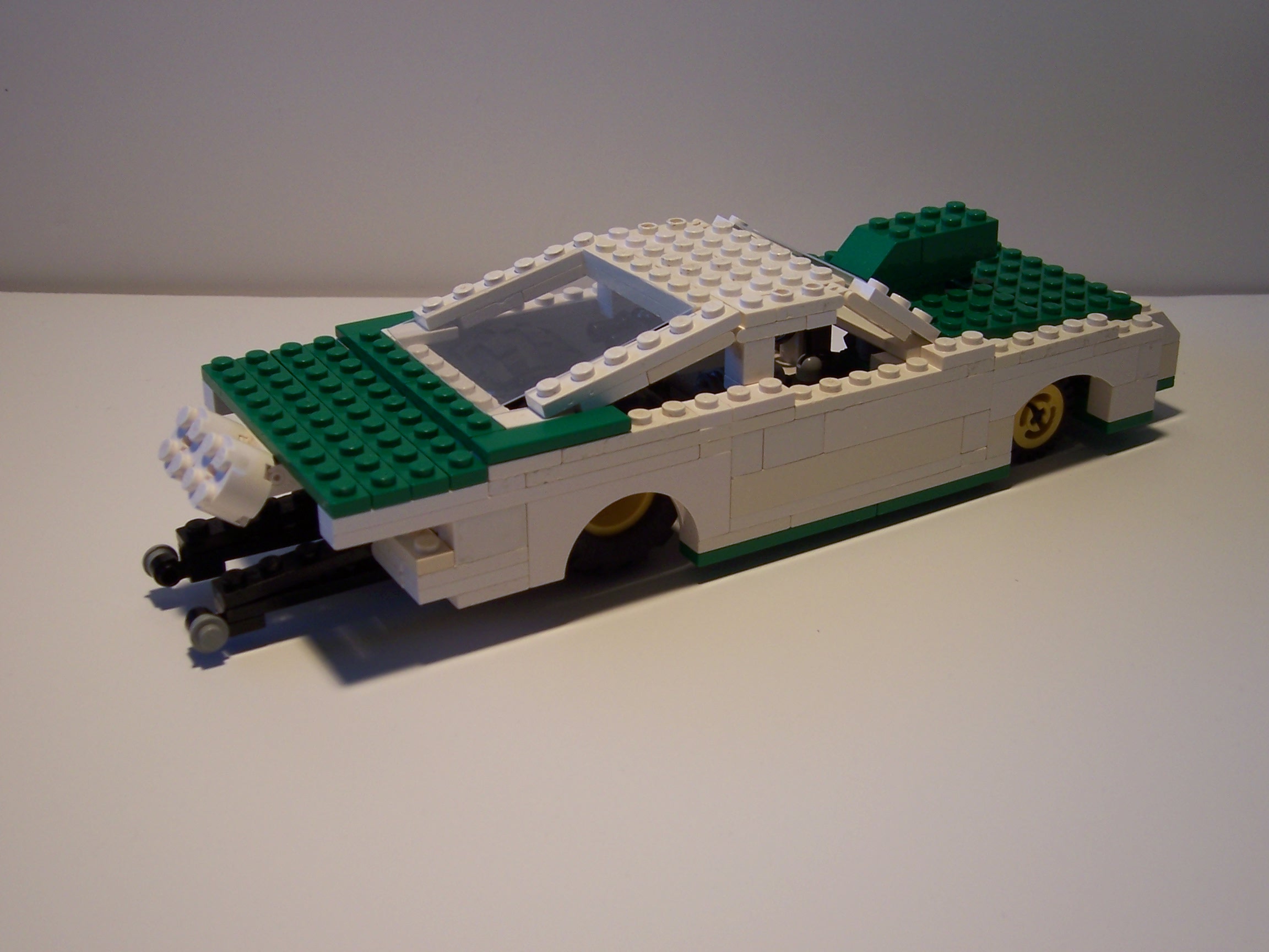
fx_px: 1613
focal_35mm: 44
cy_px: 476
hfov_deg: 42.9
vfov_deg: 32.9
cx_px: 634
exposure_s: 1/60
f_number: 3.3
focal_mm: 7.3
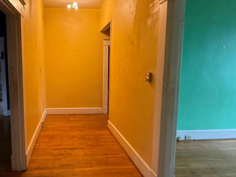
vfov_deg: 54.9
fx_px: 170
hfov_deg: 67.2
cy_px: 87
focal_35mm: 25
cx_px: 76
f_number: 2.2
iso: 320
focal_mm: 2.22
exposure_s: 1/60
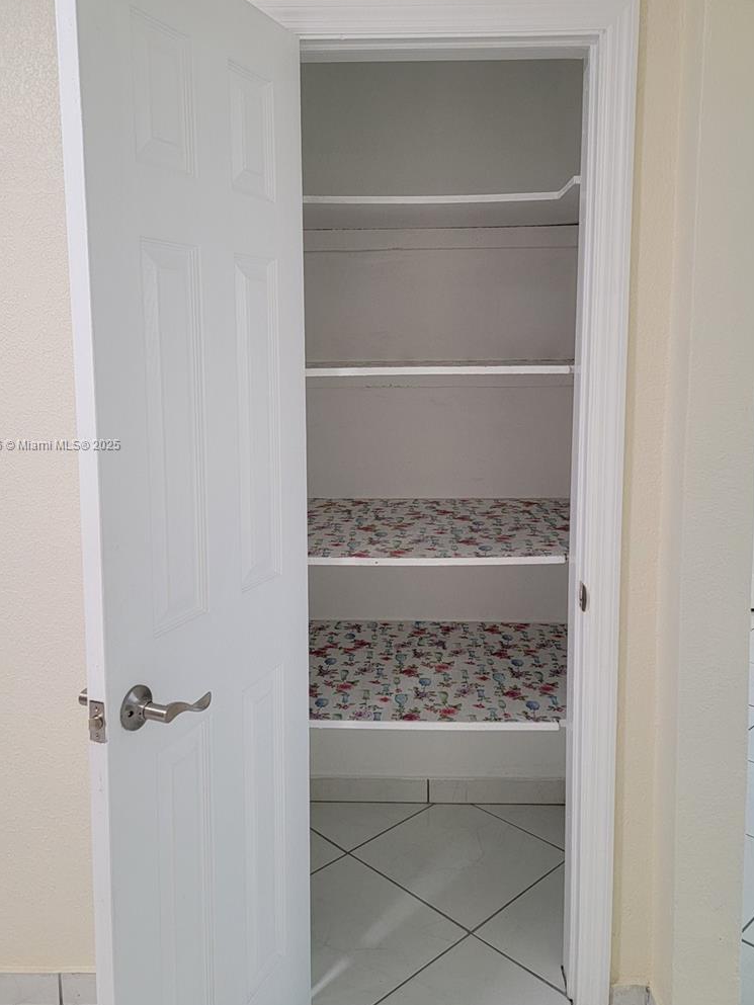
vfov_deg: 61.5
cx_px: 390
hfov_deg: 48.2
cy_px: 445
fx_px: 842
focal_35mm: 29
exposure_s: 1/60
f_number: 1.8
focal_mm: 6.7
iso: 160
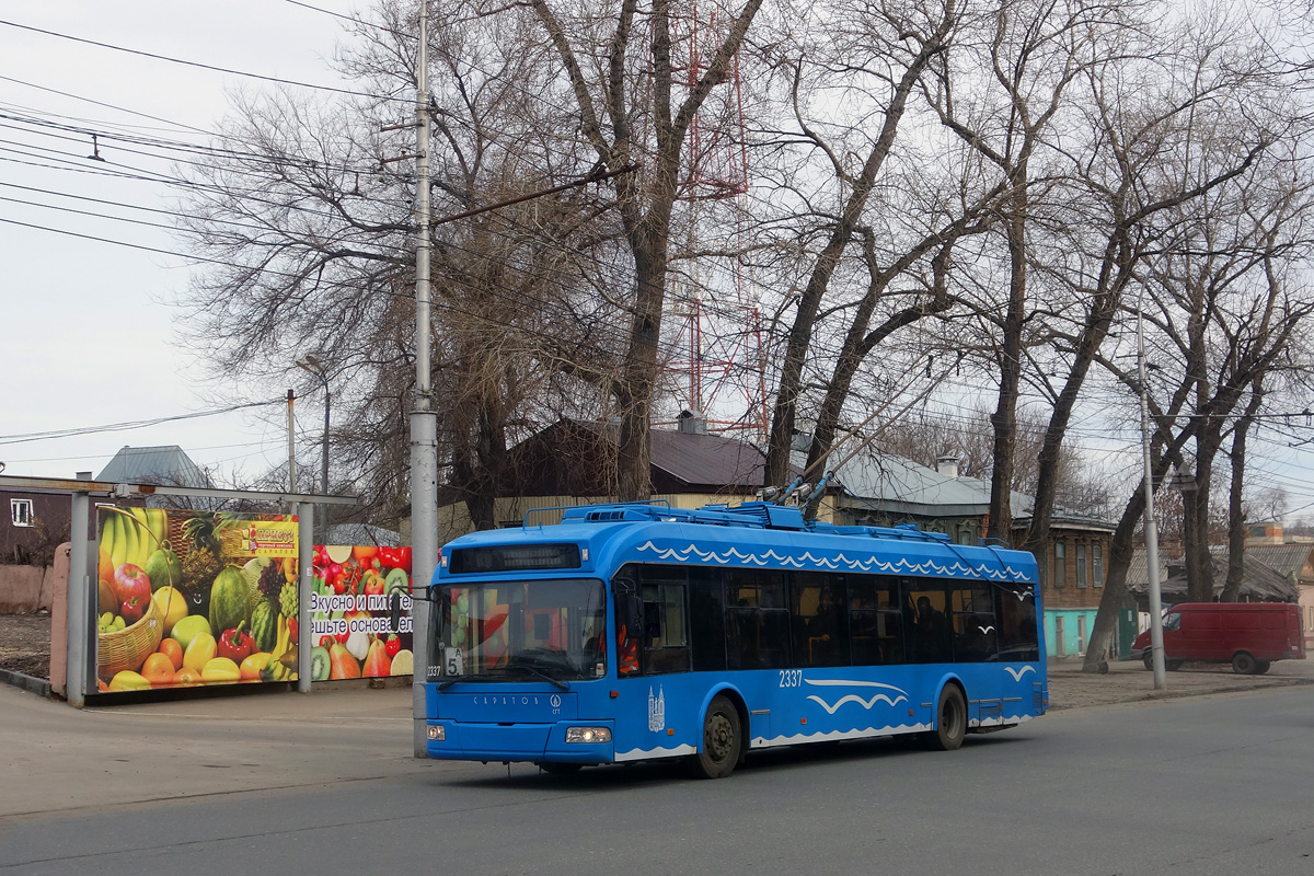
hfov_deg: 48.5
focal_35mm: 40
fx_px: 1460
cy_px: 438
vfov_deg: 33.4
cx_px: 657
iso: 125
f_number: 5
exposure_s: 1/500
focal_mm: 14.93
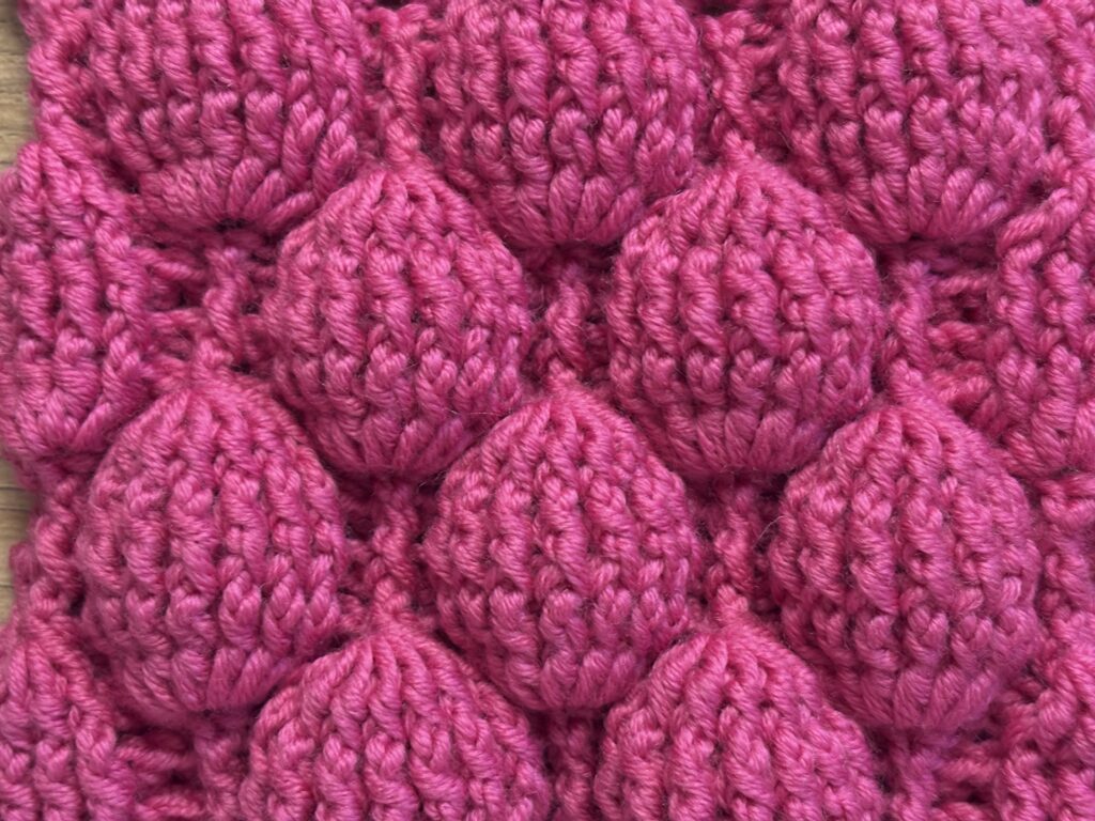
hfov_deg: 36.8
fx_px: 1645
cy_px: 410
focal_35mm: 52
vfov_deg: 28.0
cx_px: 548
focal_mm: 5.96
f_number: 1.6
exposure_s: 1/20
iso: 320
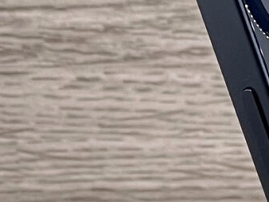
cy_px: 130
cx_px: 543
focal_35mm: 583
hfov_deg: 3.4
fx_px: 4534
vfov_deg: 2.6
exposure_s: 1/100
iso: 100
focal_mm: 9
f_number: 2.8
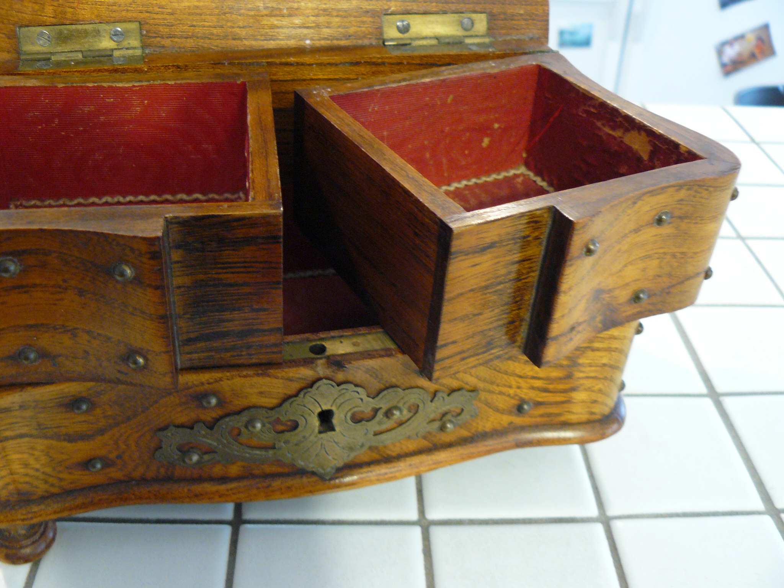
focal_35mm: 36
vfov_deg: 39.7
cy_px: 294
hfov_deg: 51.4
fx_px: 815
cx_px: 392
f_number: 2.8
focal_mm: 6
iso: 200
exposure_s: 1/6
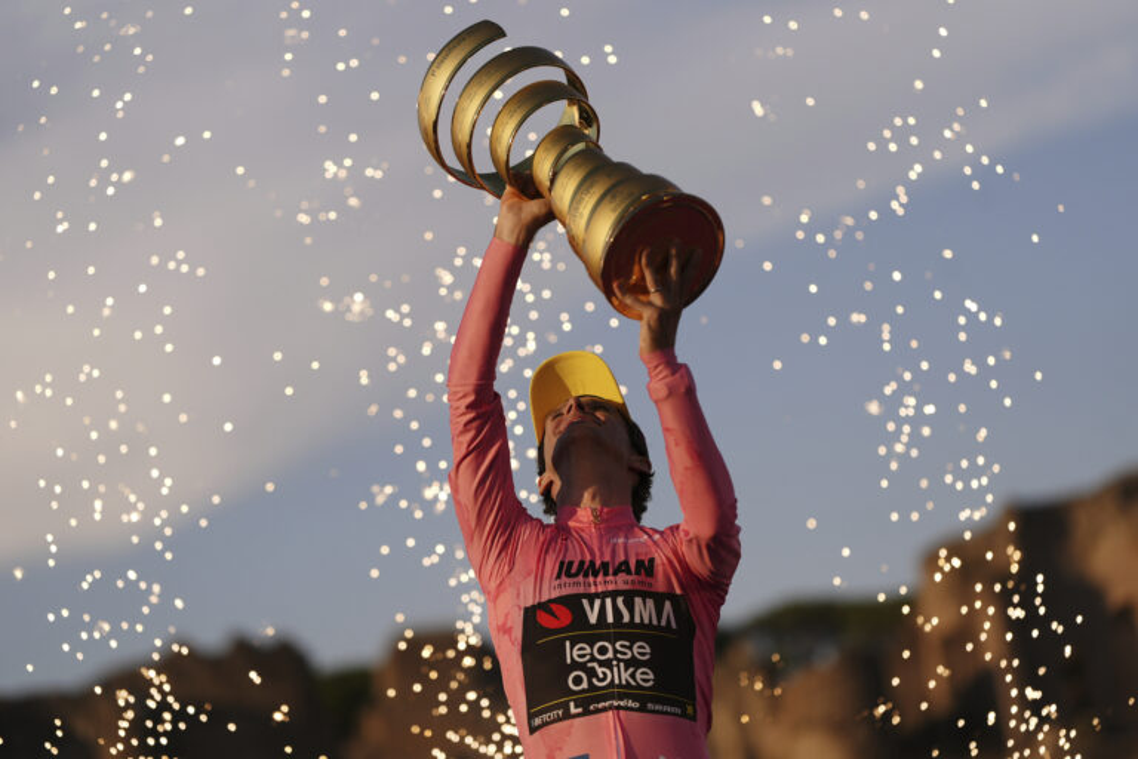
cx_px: 569
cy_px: 380
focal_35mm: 137
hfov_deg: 15.0
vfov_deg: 10.0
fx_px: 4330
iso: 160
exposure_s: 1/5000
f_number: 2.8
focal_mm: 137
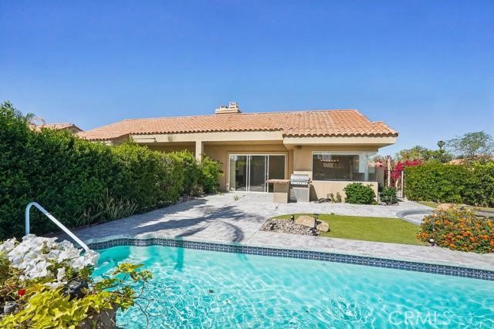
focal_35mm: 16
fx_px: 220
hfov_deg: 96.7
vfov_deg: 73.8
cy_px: 164
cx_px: 247
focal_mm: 16
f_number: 16
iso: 3200
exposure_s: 1/4000
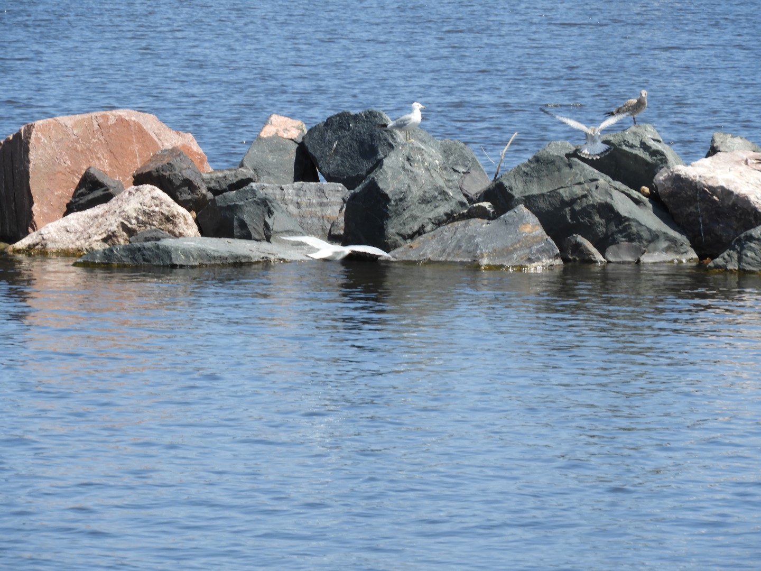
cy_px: 286
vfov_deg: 4.1
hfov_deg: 5.5
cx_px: 380
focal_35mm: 360
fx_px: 7914
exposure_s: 1/400
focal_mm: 64.5
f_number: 5.6
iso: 100
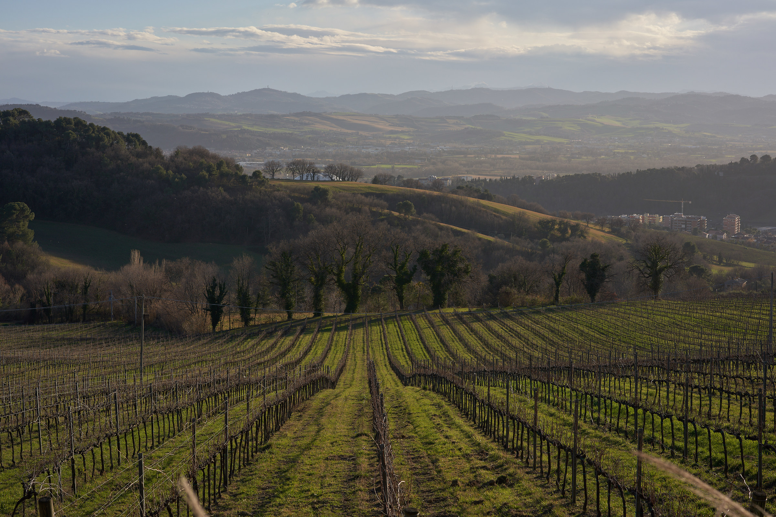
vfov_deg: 20.9
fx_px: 1401
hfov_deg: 31.0
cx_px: 388
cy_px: 258
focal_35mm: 65
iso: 100
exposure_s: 1/200
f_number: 9
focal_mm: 65
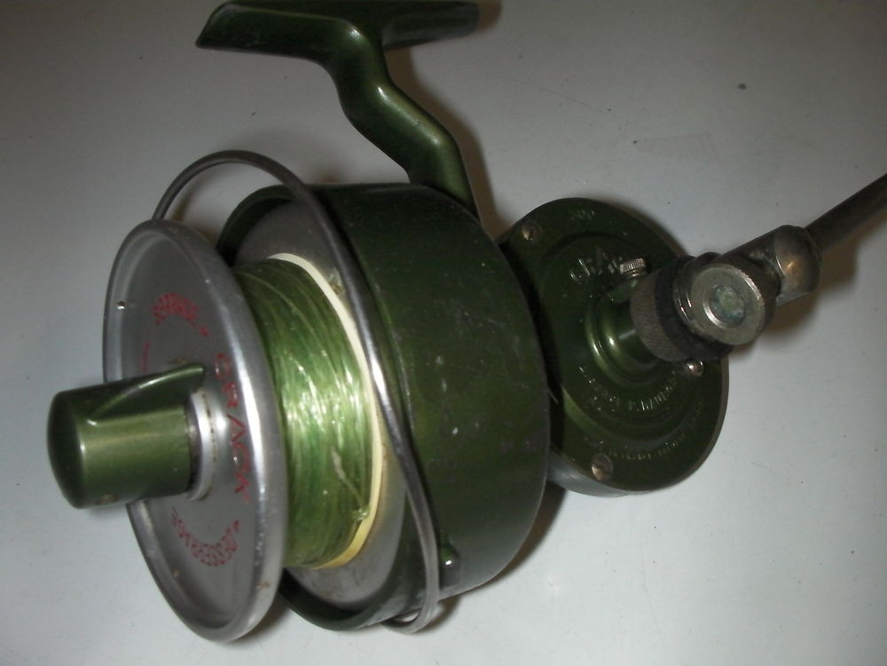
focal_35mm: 38
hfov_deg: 49.0
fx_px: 974
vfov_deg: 37.7
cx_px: 444
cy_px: 333
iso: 200
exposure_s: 1/30
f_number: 5.6
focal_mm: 6.3
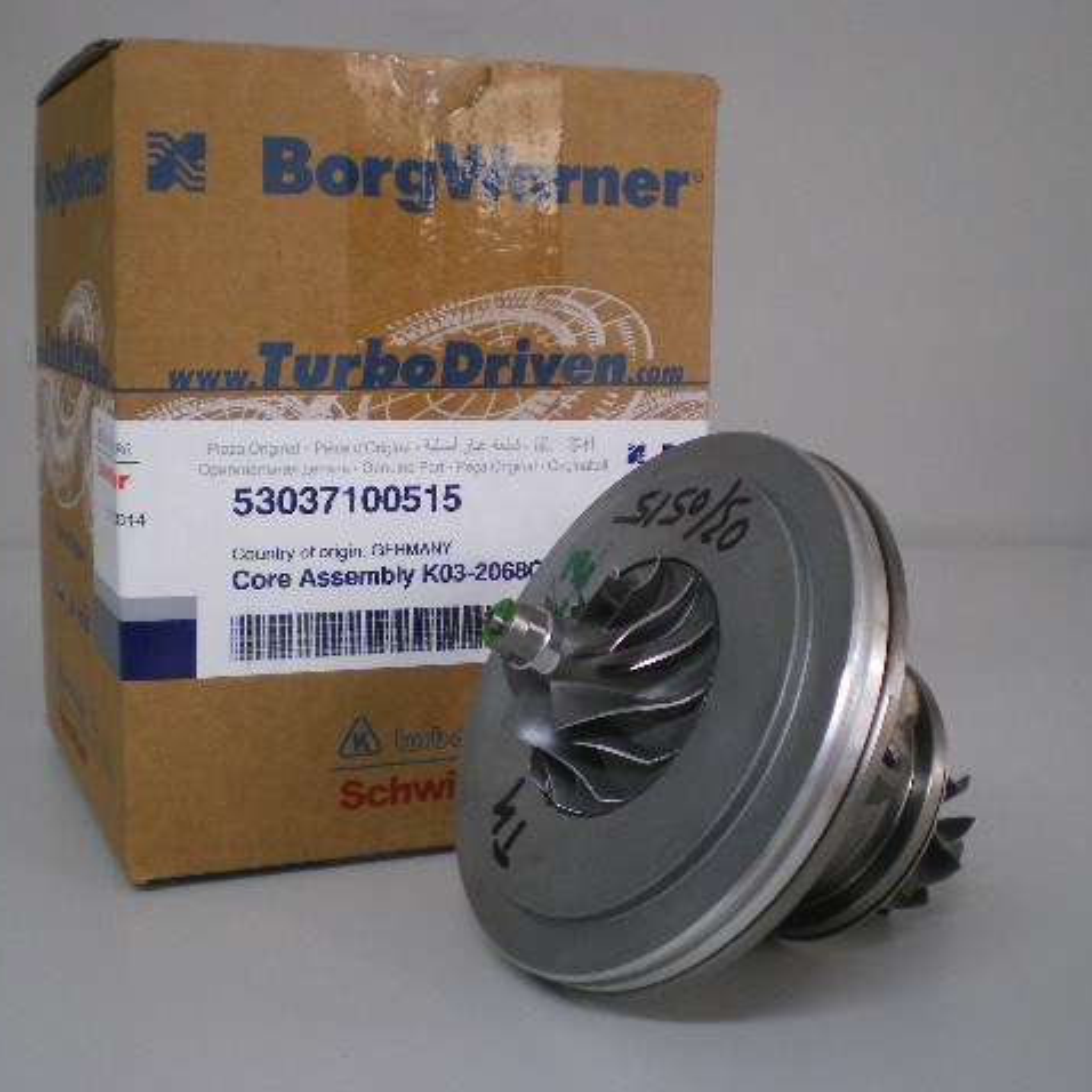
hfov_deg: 37.5
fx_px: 1606
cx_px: 519
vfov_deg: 37.6
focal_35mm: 45
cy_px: 546
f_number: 3.1
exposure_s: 1/30
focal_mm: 6.3
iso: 125
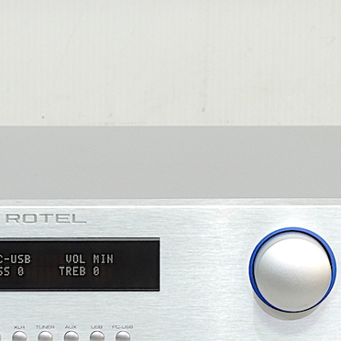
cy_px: 225
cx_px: 39
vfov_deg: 5.1
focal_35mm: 344
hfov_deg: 5.1
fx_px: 3834
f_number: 5.4
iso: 200
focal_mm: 27.1
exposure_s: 1/10
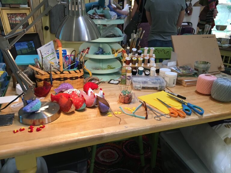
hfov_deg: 61.7
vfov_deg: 48.2
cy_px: 86
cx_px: 116
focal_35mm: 29
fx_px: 194
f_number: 2.2
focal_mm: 4.15
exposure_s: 1/30
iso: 40
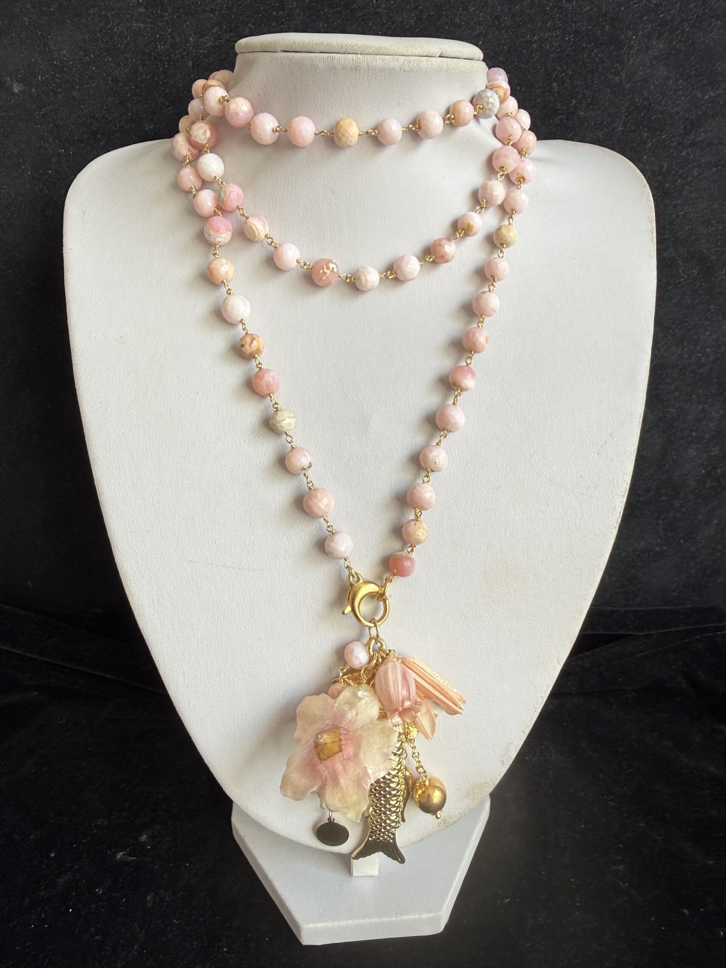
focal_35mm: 24
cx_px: 363
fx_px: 671
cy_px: 484
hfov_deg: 56.8
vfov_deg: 71.6
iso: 64
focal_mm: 2.22
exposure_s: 1/99
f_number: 2.2
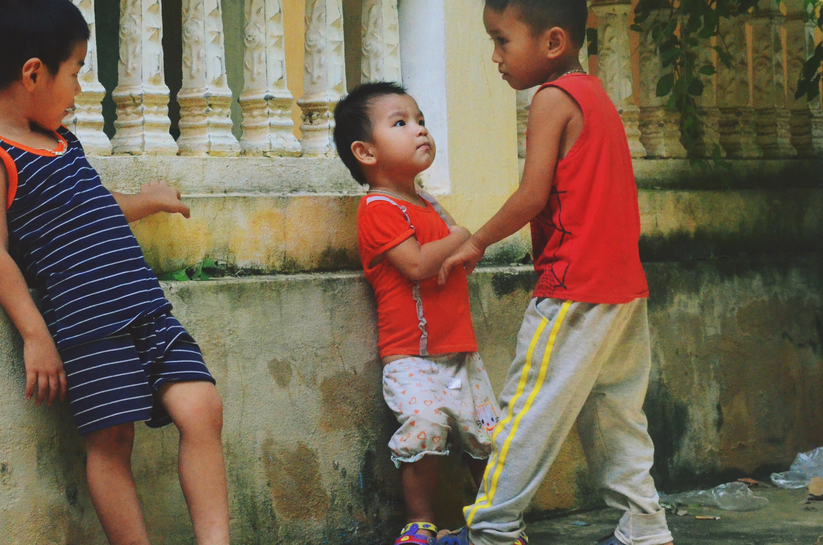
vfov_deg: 11.8
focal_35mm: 115
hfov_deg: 17.7
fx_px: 2624
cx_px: 236
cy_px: 136
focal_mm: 48
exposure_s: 1/500
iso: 3200
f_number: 11
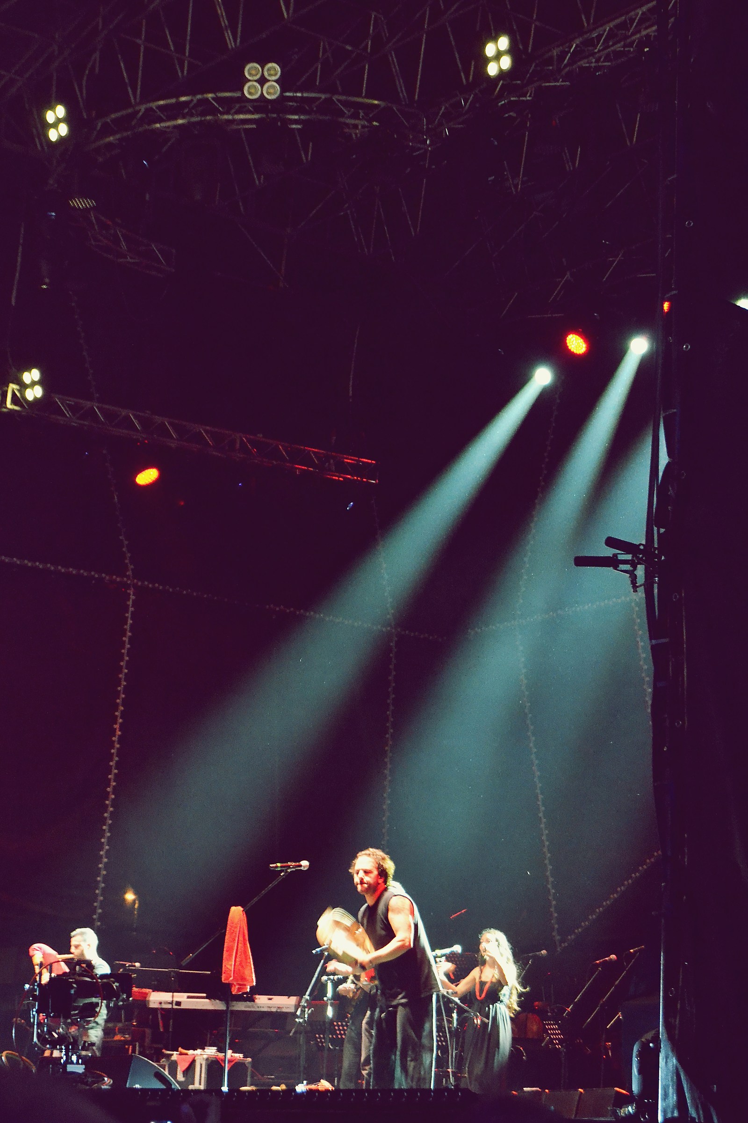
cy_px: 562
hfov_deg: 16.6
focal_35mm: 82
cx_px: 374
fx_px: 2571
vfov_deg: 24.6
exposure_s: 1/50
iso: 3200
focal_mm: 55
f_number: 5.6
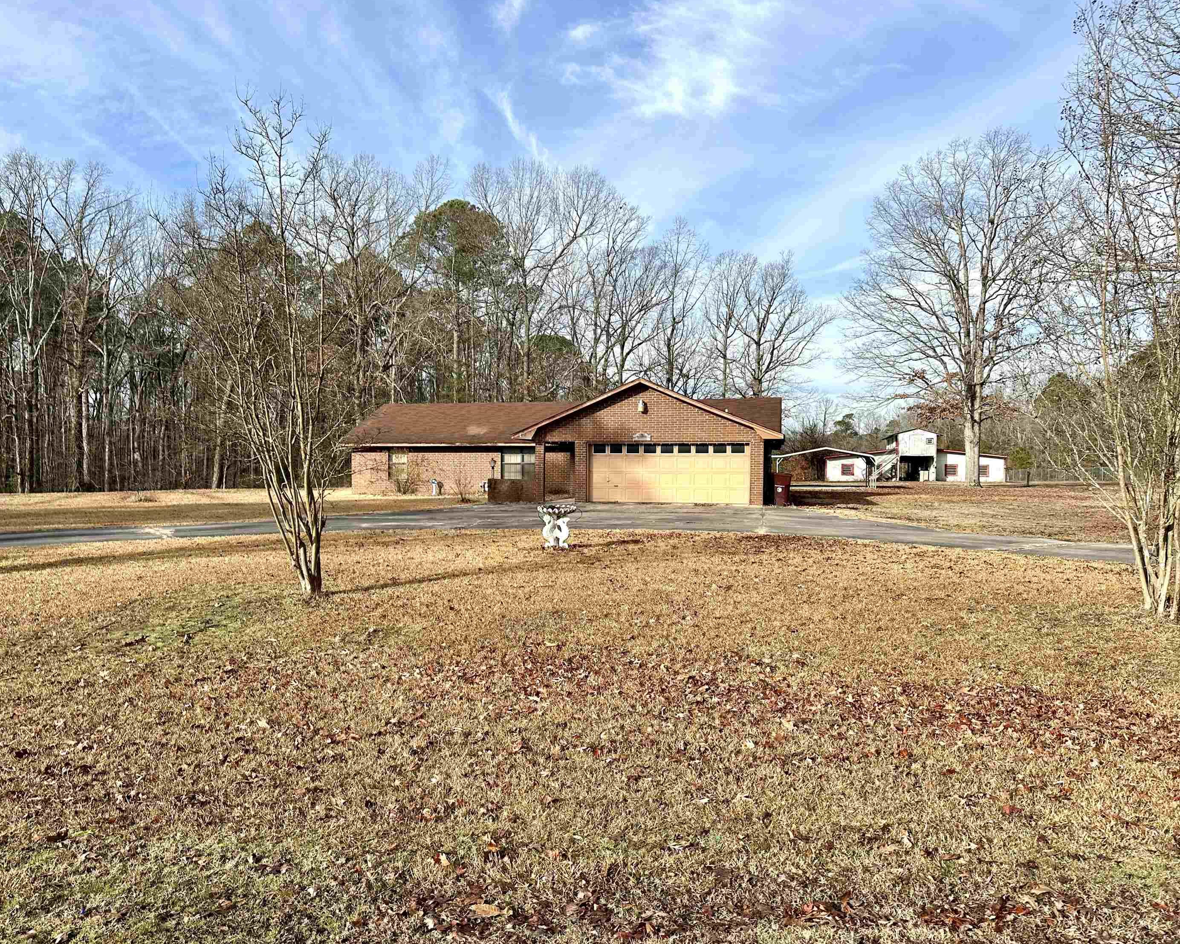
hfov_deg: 66.0
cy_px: 481
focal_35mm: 26
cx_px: 559
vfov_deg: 54.9
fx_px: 908
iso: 80
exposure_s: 1/2809
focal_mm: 6.86
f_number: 1.78
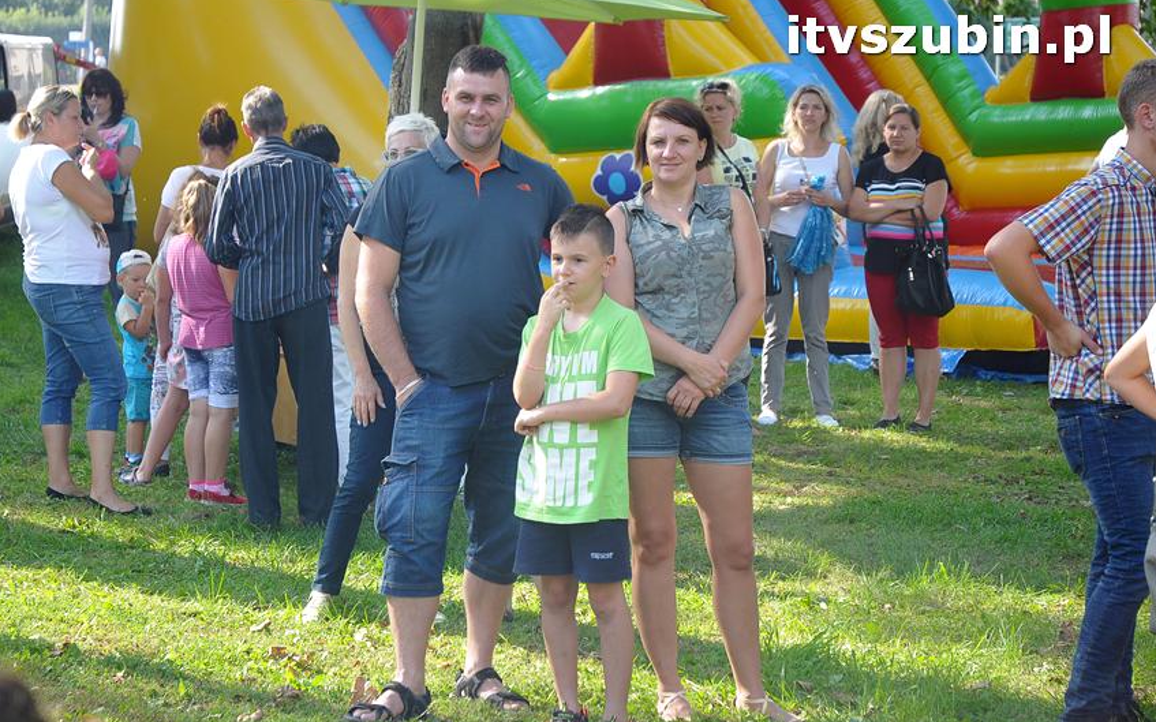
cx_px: 579
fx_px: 2898
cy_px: 357
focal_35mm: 92
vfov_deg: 14.2
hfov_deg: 22.6
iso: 640
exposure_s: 1/400
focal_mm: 60
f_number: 5
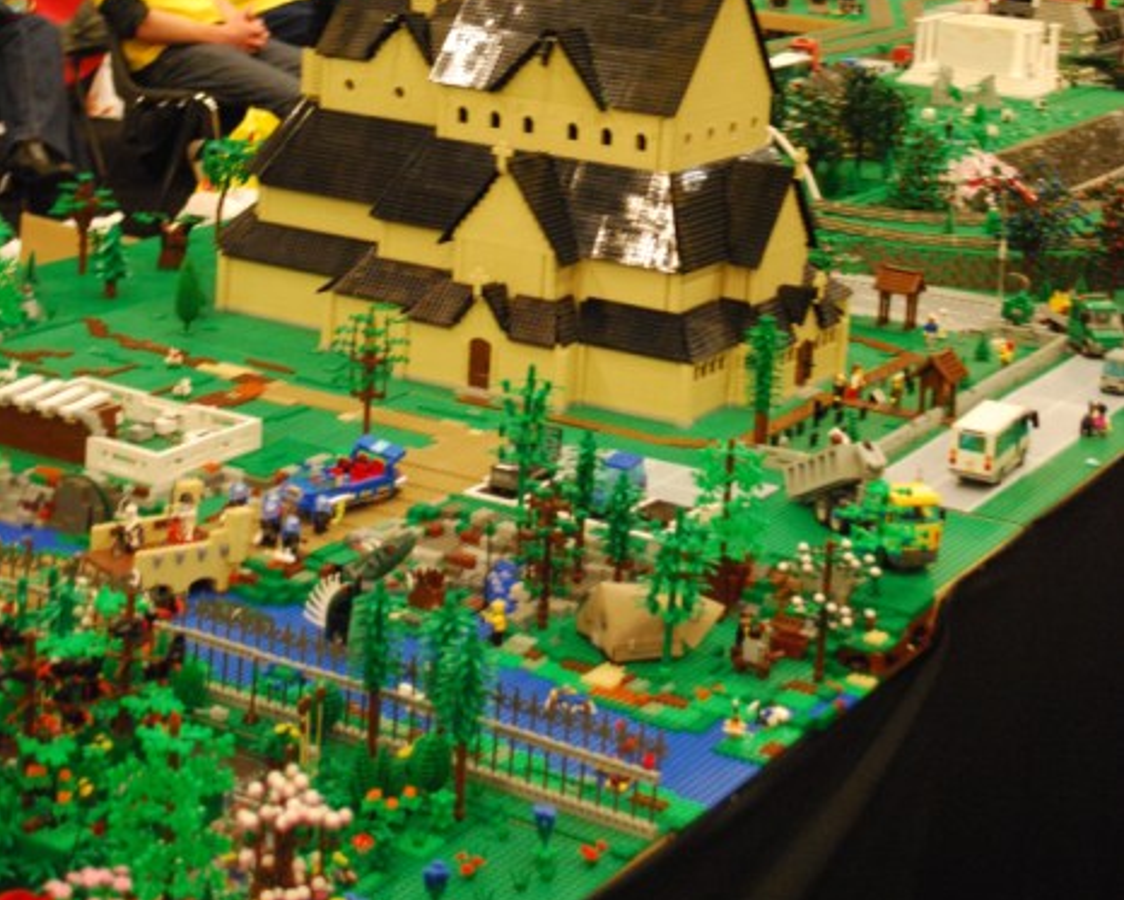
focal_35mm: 72
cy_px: 77
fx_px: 2396
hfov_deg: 26.4
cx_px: 562
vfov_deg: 20.8
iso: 1600
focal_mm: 34
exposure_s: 1/15
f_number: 5
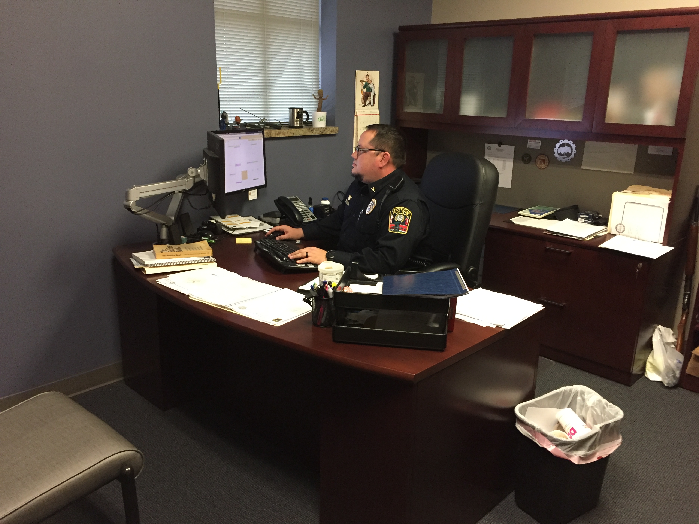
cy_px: 262
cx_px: 350
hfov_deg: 61.7
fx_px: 586
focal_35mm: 29
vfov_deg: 48.2
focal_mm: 4.15
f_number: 2.2
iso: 250
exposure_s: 1/30
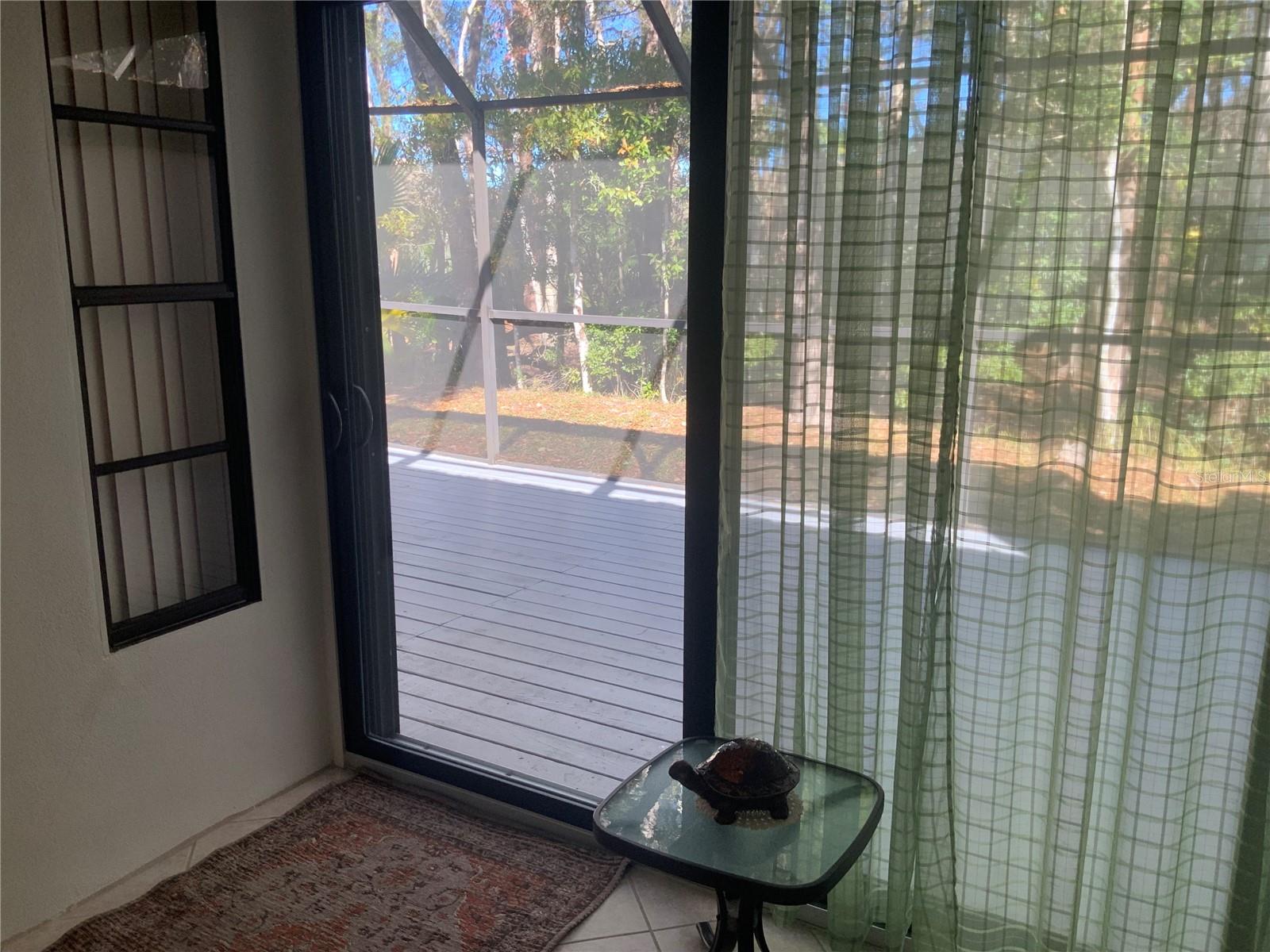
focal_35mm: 29
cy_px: 476
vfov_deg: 48.2
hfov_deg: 61.7
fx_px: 1064
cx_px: 635
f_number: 1.8
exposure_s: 1/120
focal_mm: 3
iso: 40
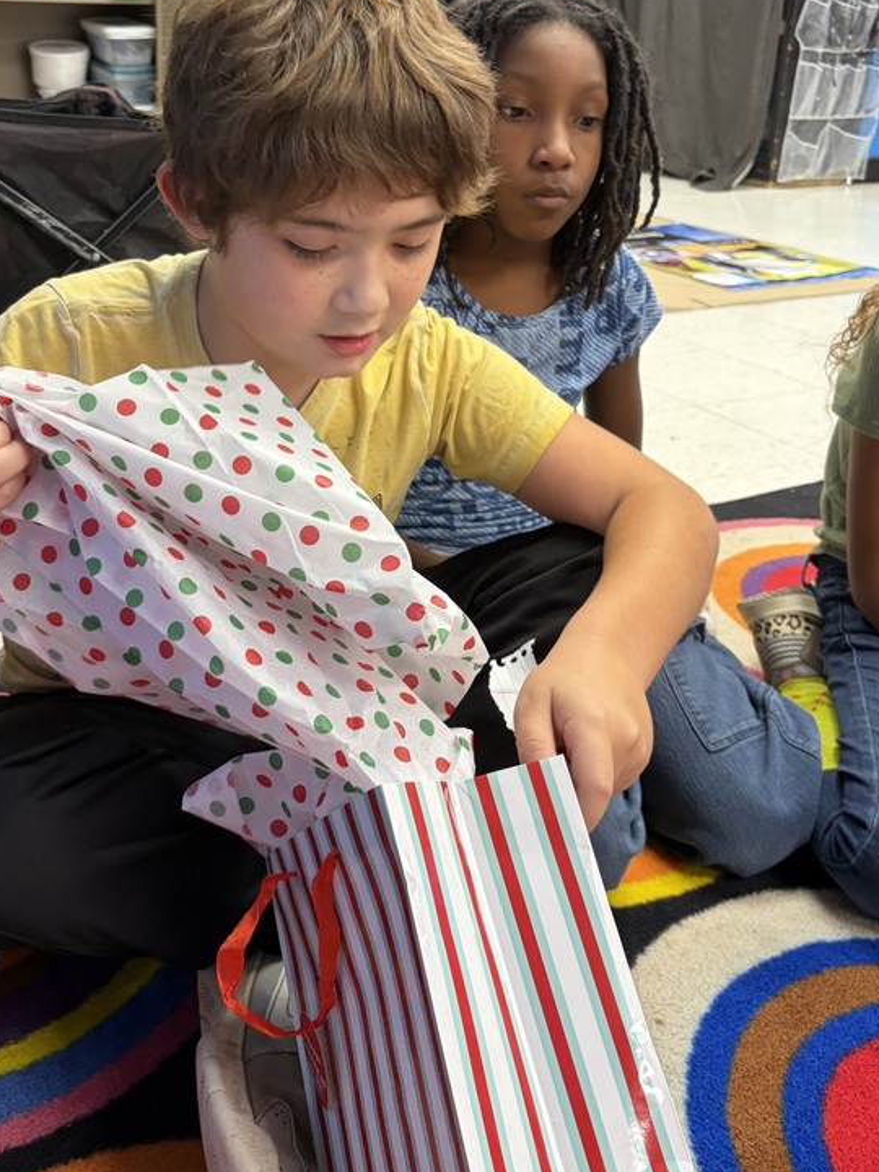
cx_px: 356
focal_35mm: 37
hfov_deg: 38.5
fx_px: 1253
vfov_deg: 49.9
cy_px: 475
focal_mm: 5.96
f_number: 1.6
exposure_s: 1/60
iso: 200
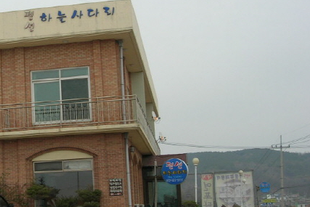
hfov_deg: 26.4
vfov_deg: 18.4
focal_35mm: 74
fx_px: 637
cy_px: 104
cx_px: 33
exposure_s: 1/508
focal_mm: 7.8
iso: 64
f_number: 4.8
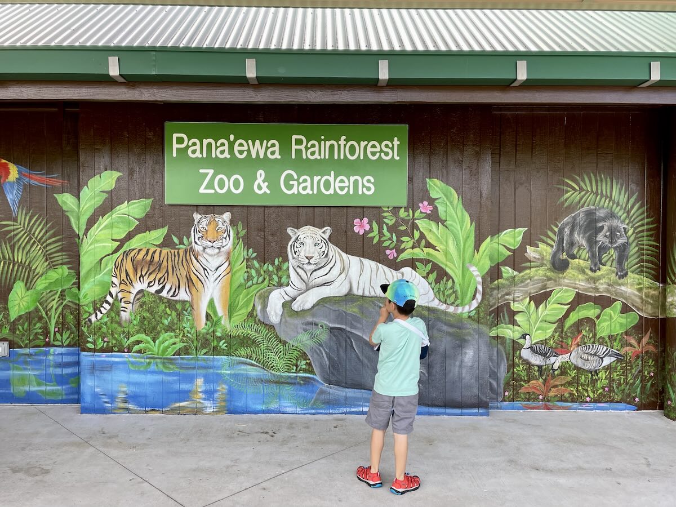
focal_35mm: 26
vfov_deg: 53.1
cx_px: 338
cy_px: 254
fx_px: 508
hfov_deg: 67.3
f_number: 1.6
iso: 32
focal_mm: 4.2
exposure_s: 1/363
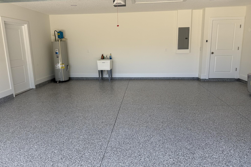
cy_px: 77
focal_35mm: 25
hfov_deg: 71.5
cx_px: 125
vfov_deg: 51.2
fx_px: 174
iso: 80
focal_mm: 6.76
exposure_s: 1/622
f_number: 1.78
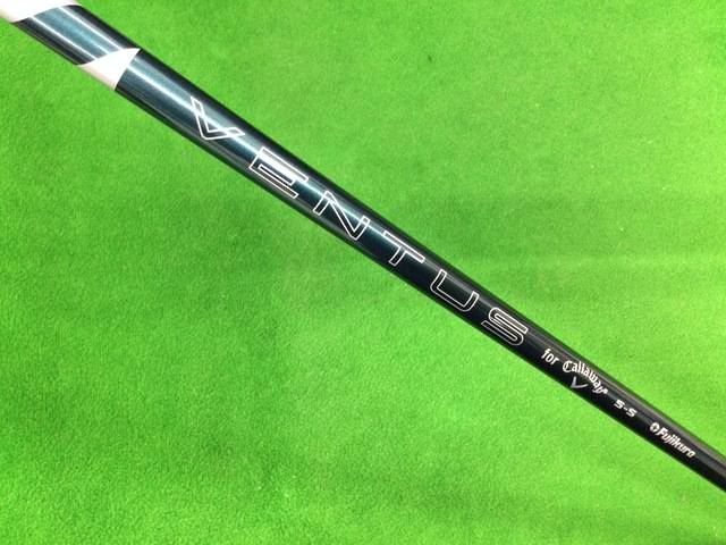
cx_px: 363
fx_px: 650
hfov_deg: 58.4
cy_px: 272
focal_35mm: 31
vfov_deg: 45.4
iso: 200
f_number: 2.4
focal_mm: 3.3
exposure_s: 1/24
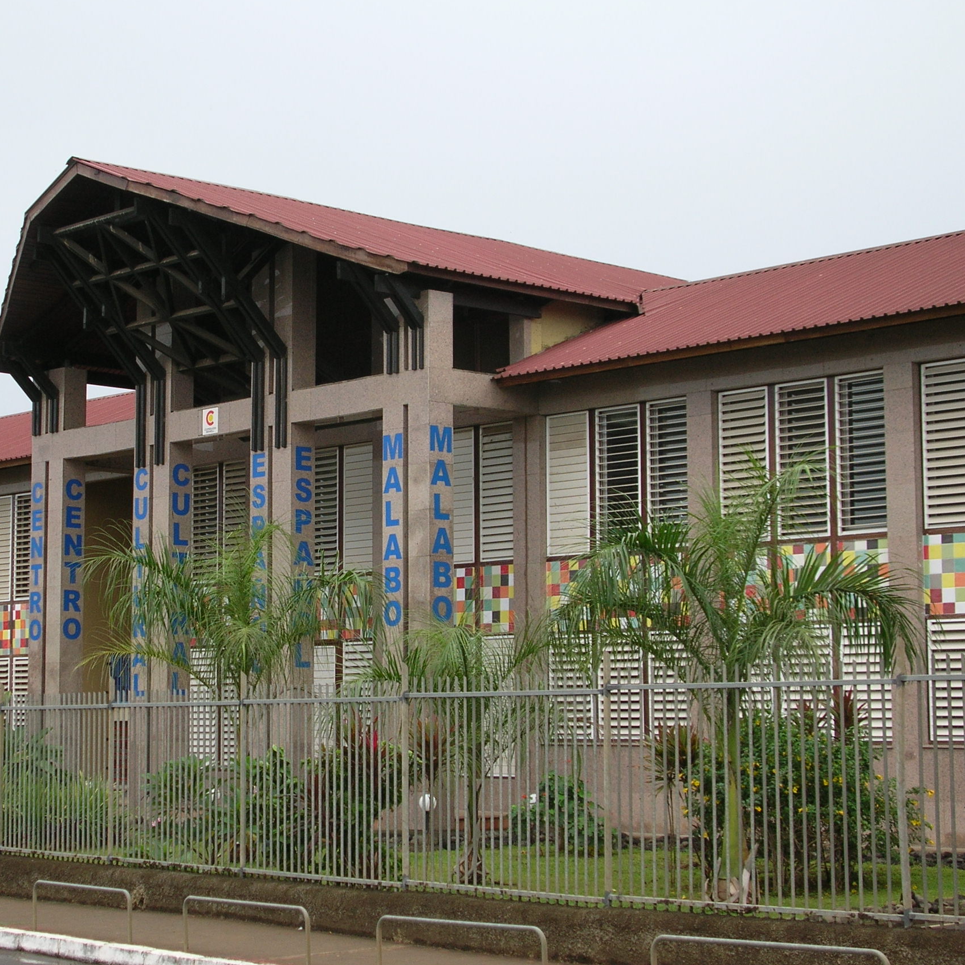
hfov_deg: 23.3
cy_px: 481
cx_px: 323
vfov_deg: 23.4
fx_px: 2334
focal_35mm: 74
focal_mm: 10.2
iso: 50
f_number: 3.6
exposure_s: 1/278
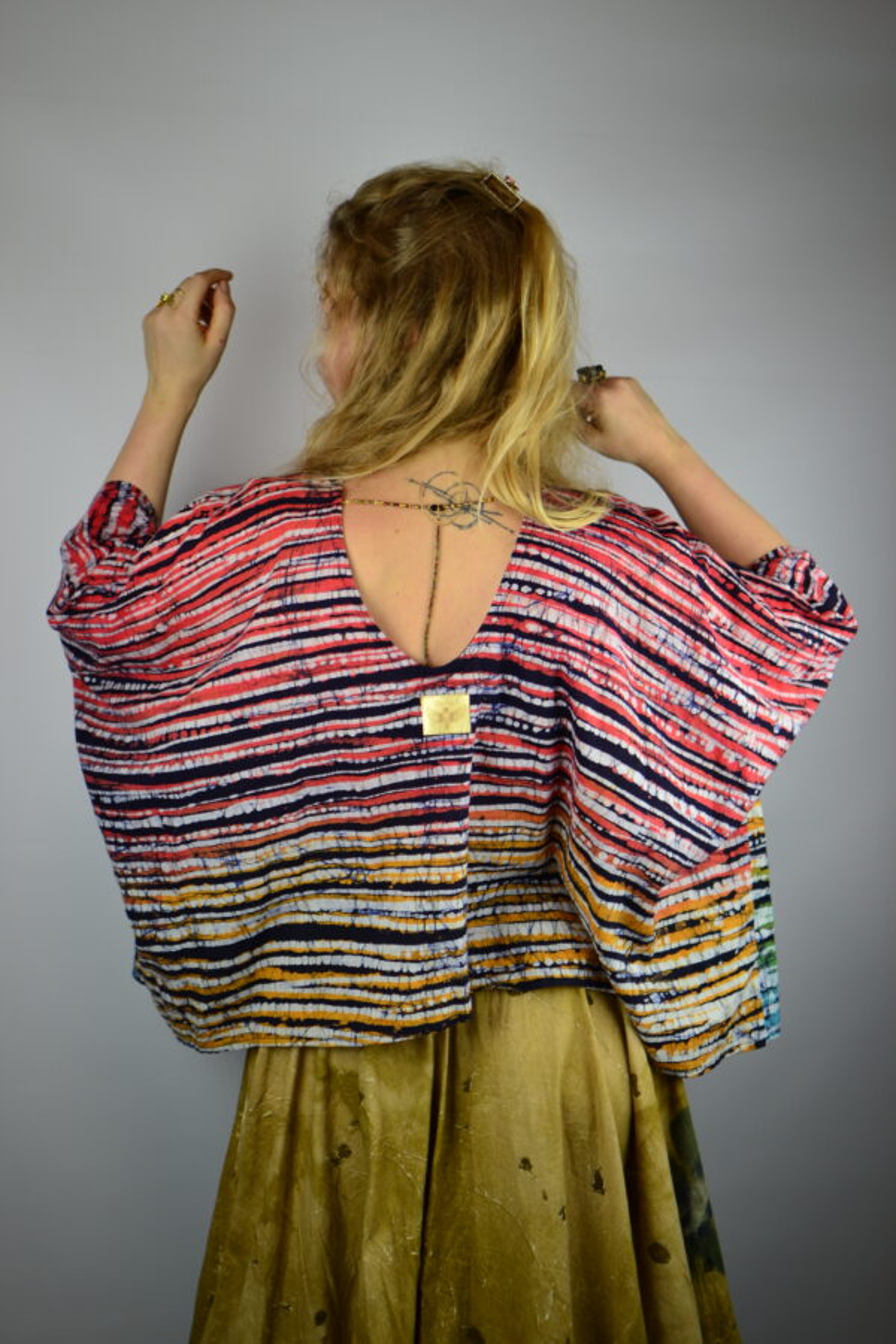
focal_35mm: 52
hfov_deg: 25.8
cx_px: 448
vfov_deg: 37.9
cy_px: 672
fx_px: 1960
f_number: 1.8
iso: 100
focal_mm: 35
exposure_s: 1/125
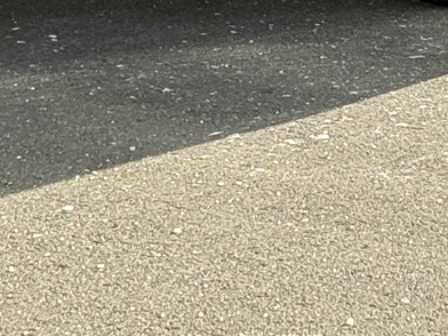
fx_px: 3248
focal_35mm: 251
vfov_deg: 5.7
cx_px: -202
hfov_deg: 7.8
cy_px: -448
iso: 100
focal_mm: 6.76
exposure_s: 1/1429
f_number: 1.78
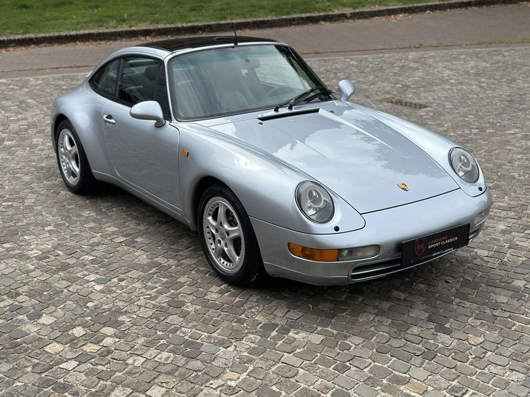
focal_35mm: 48
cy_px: 198
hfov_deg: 39.7
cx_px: 265
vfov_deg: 30.3
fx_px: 735
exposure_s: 1/4184
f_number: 1.78
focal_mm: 6.86
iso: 100
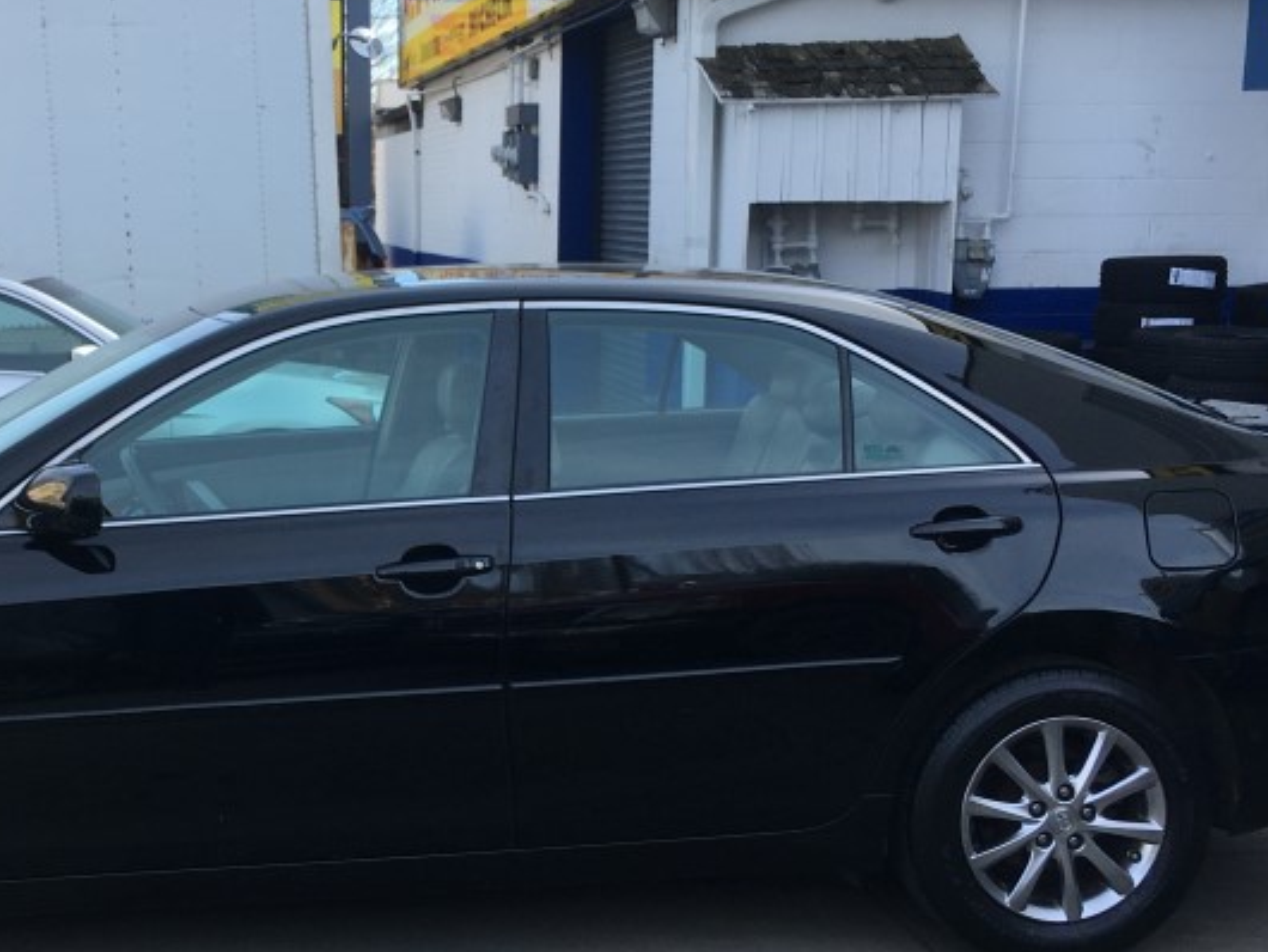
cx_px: 371
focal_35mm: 56
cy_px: 574
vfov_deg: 26.1
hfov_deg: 33.9
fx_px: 2052
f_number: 2.2
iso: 25
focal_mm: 4.15
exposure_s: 1/432
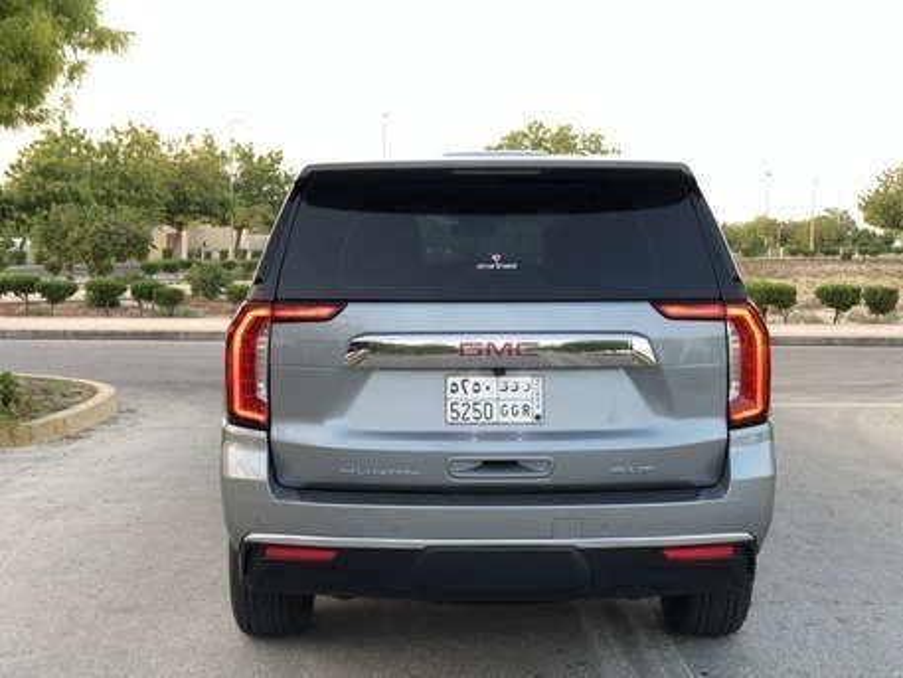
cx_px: 452
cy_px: 339
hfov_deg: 36.8
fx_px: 1357
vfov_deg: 28.0
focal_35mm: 52
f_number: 2.4
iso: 32
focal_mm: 6
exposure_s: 1/60
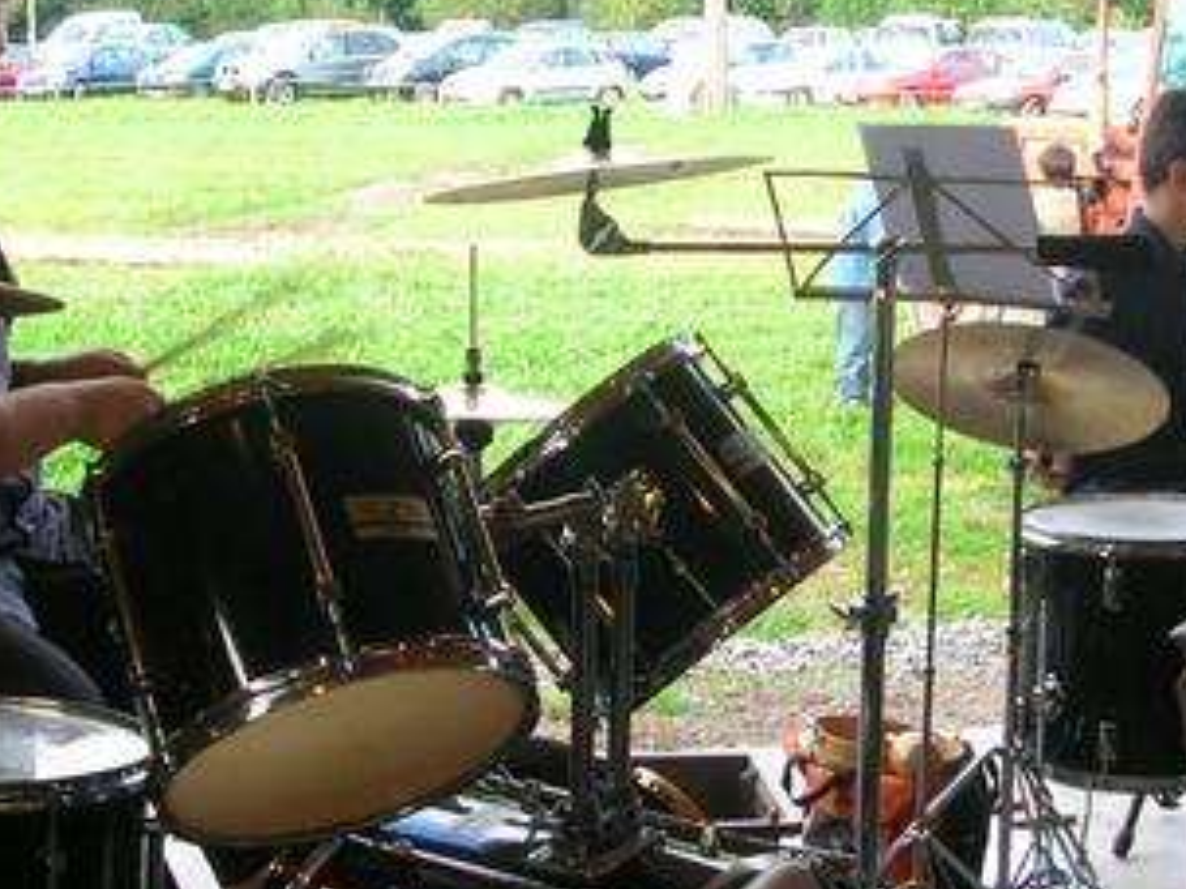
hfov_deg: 26.3
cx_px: 646
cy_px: 501
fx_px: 2534
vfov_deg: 19.9
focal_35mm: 74
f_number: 2.8
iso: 50
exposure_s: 1/44.8
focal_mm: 5.8
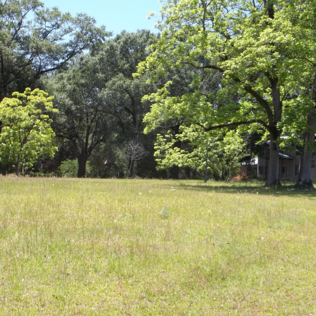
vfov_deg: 31.1
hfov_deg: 31.1
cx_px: 160
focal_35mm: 55
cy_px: 160
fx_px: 568
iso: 64
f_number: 3.7
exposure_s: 1/320
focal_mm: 8.3
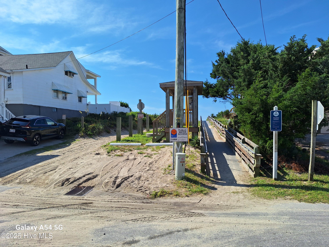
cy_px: 124
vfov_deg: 58.9
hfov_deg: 73.9
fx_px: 219
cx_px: 164
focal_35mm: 23
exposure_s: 1/4098
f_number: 1.8
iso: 40
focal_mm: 5.54
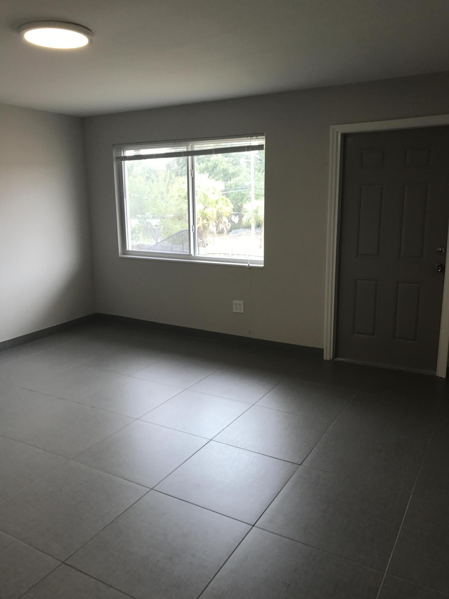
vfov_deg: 63.4
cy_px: 300
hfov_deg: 49.7
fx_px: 484
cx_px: 224
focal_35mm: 28
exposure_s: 1/60
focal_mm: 3.99
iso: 20
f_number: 1.8
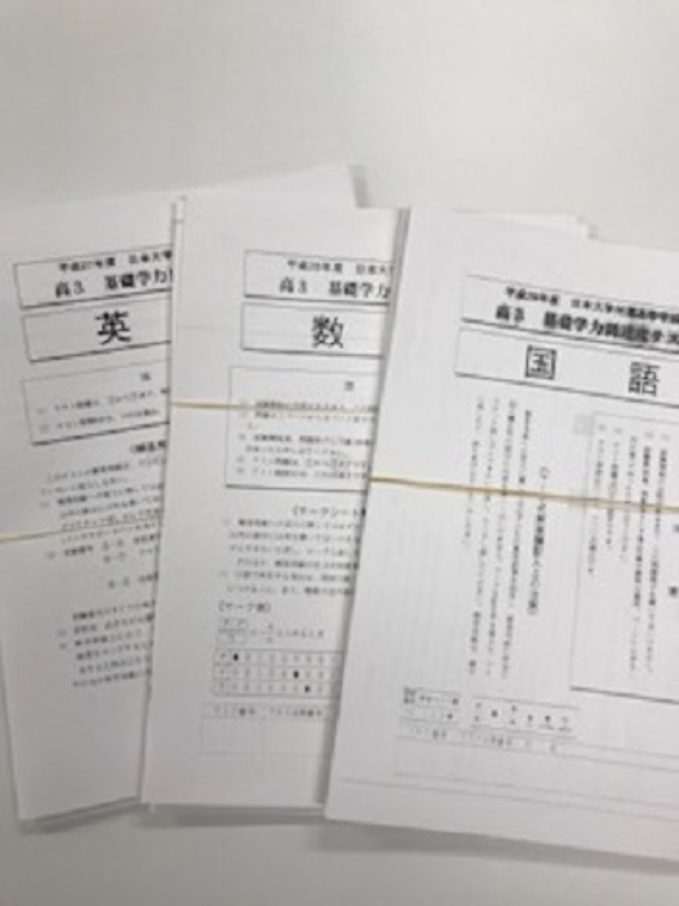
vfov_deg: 63.4
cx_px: 340
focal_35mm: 28
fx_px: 732
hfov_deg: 49.7
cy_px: 453
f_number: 1.8
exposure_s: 1/100
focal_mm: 3.99
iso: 25
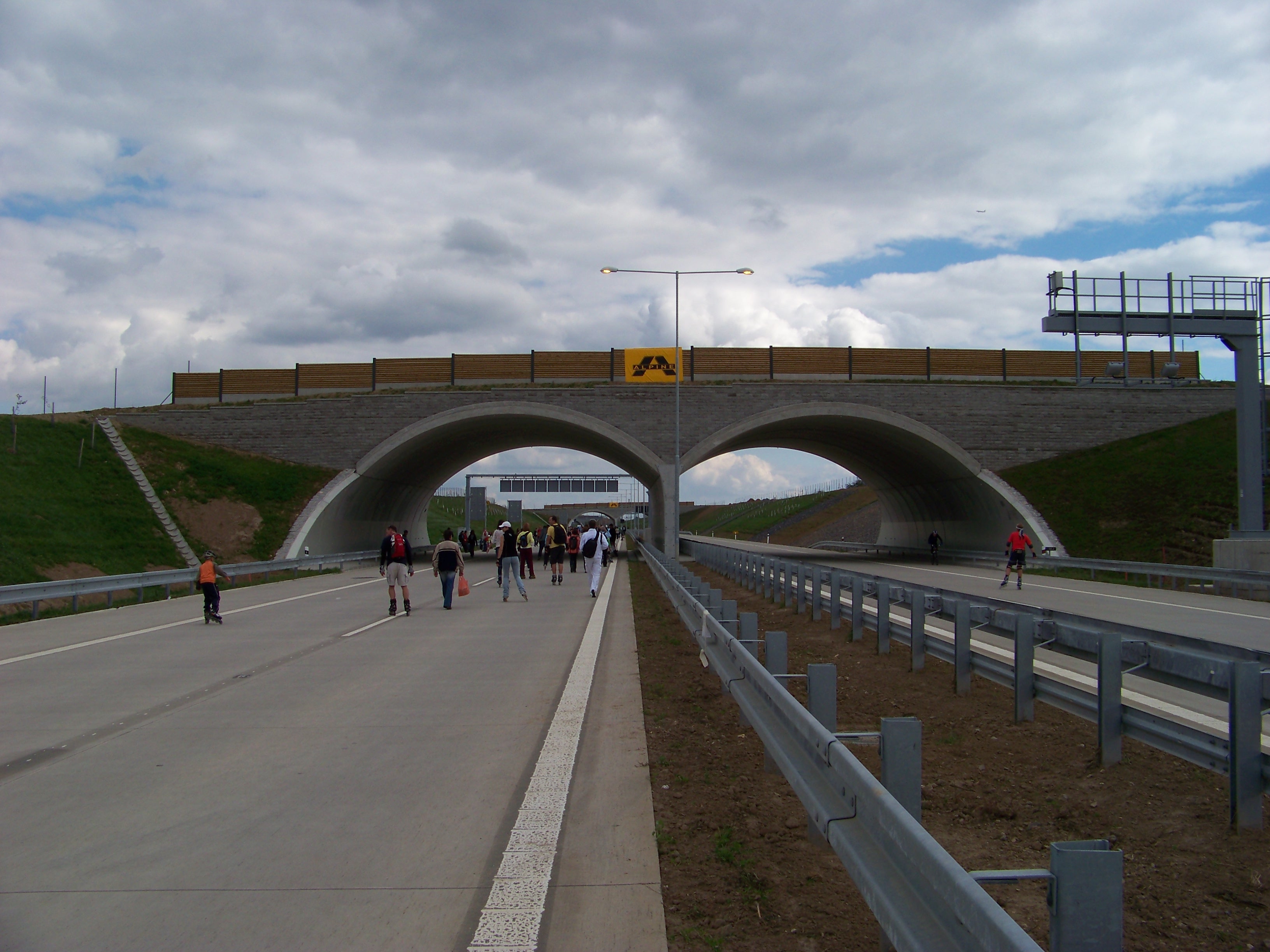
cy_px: 476
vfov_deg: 39.7
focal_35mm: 36
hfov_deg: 51.4
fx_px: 1321
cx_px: 635
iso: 64
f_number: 4
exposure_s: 1/800
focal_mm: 5.85
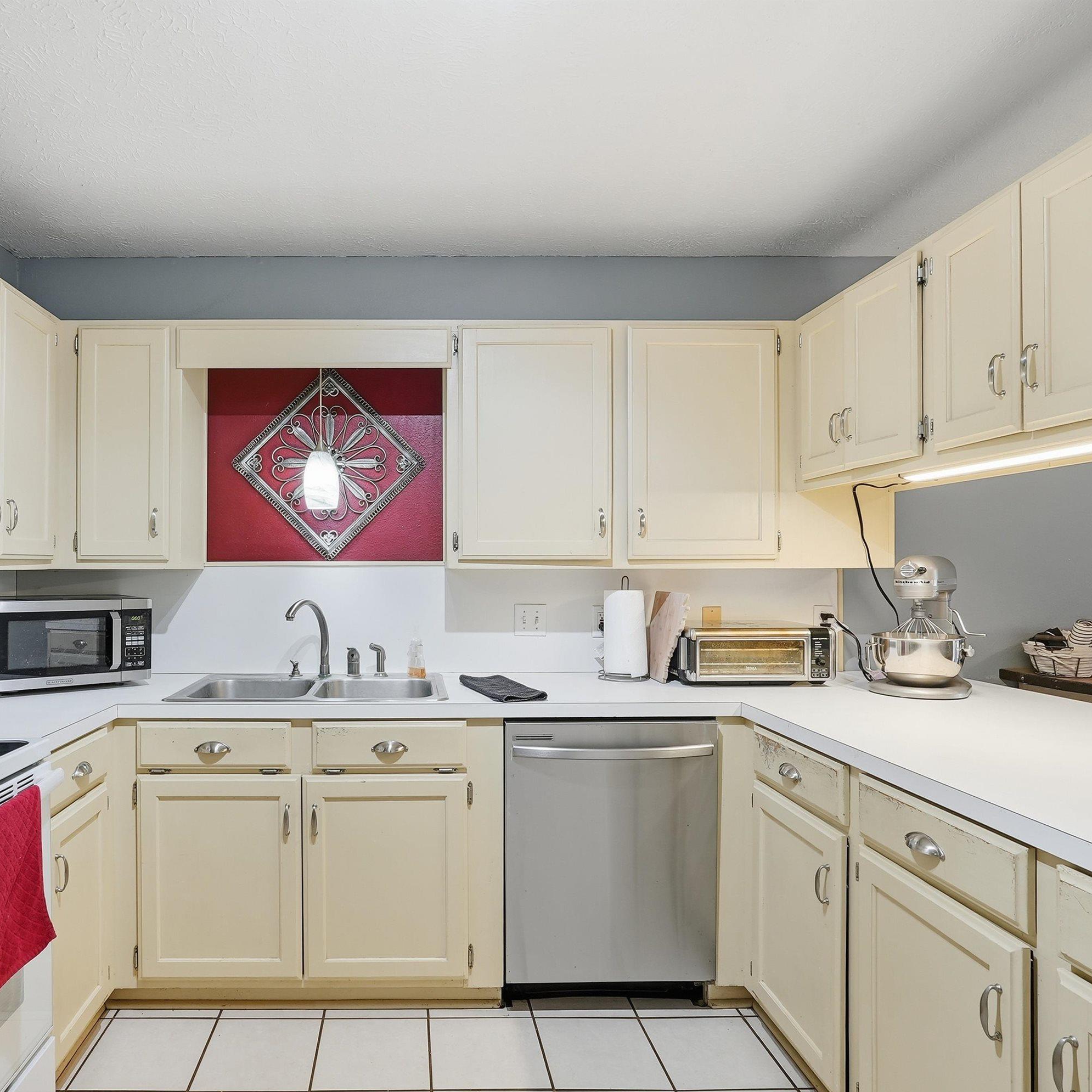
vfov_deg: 72.1
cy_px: 559
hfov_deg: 71.0
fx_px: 749
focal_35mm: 21
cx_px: 410
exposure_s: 1/20
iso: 250
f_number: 9
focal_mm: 16
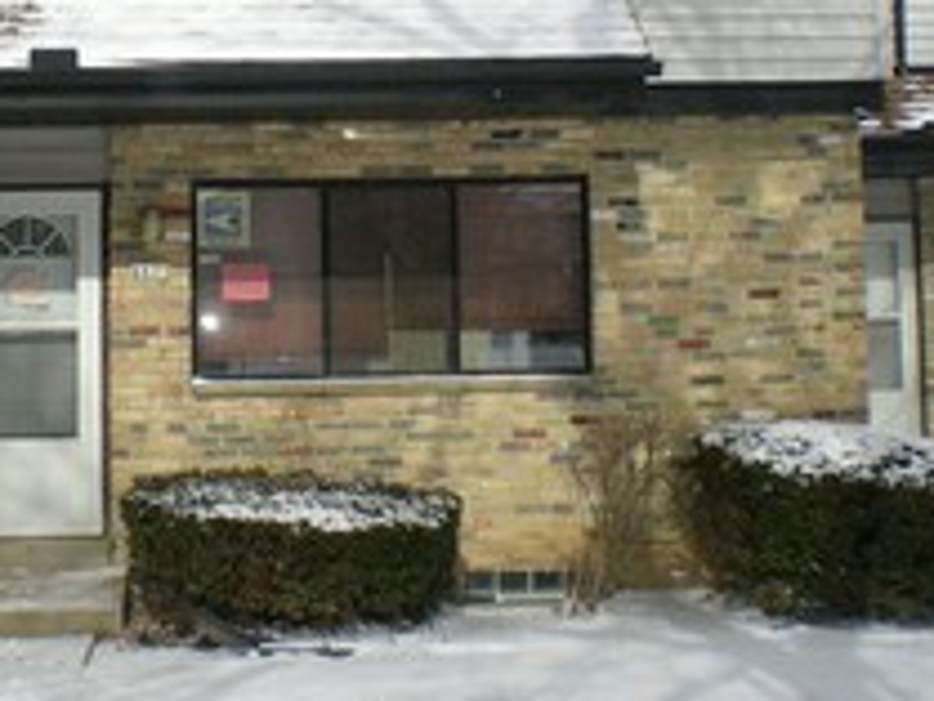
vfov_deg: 23.1
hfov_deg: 30.3
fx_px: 1701
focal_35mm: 63
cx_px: 264
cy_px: 170
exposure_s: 1/615
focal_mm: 6.3
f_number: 4.6
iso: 77
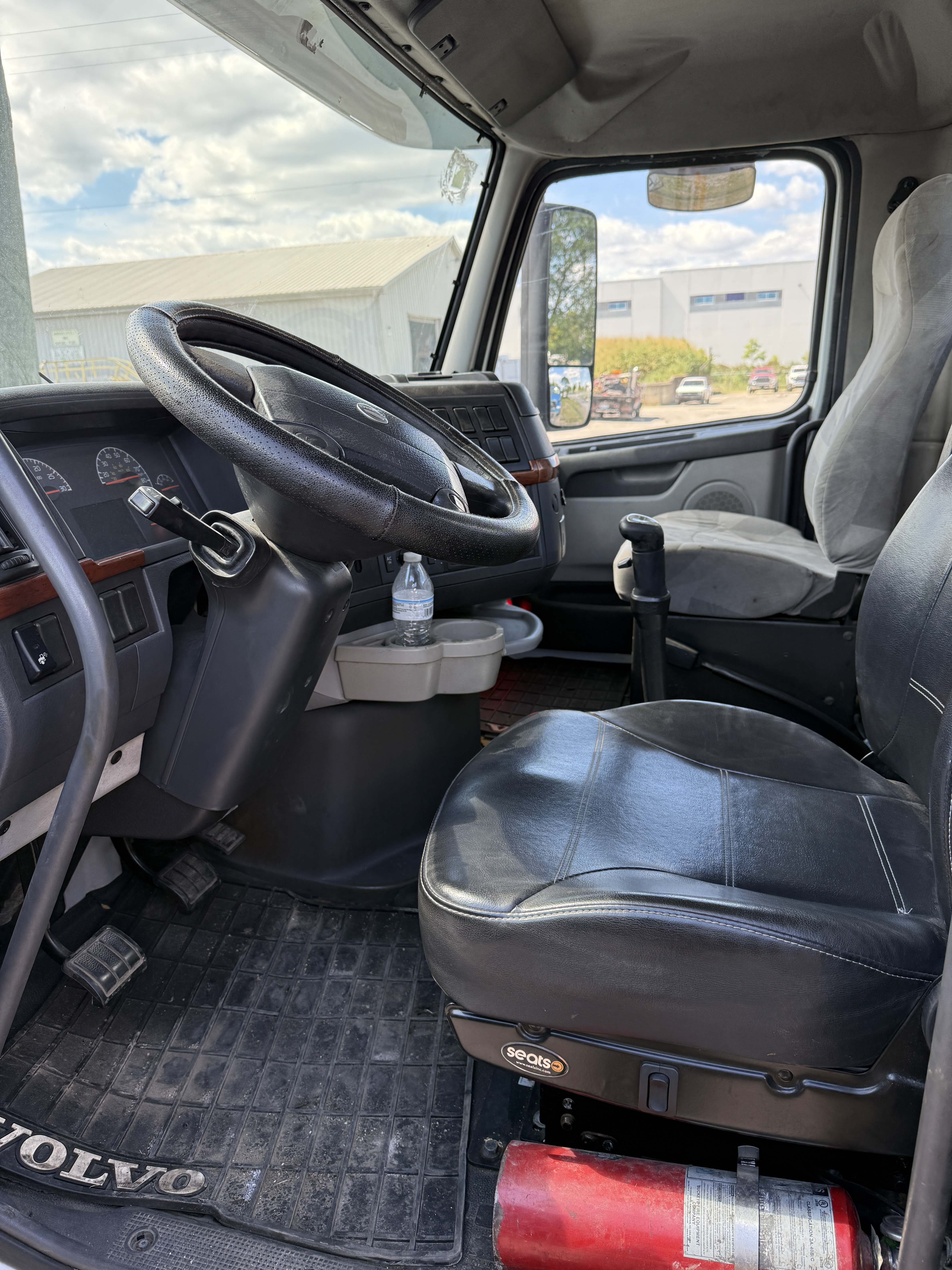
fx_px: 880
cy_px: 635
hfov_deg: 56.8
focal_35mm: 24
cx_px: 476
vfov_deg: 71.6
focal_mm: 6.76
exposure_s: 1/401
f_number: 1.78
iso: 100
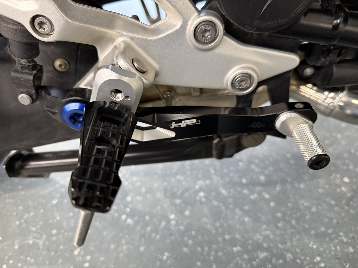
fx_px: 248
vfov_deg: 56.8
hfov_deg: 71.6
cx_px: 179
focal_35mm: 24
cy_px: 134
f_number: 1.78
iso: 320
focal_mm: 6.76
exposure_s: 1/50
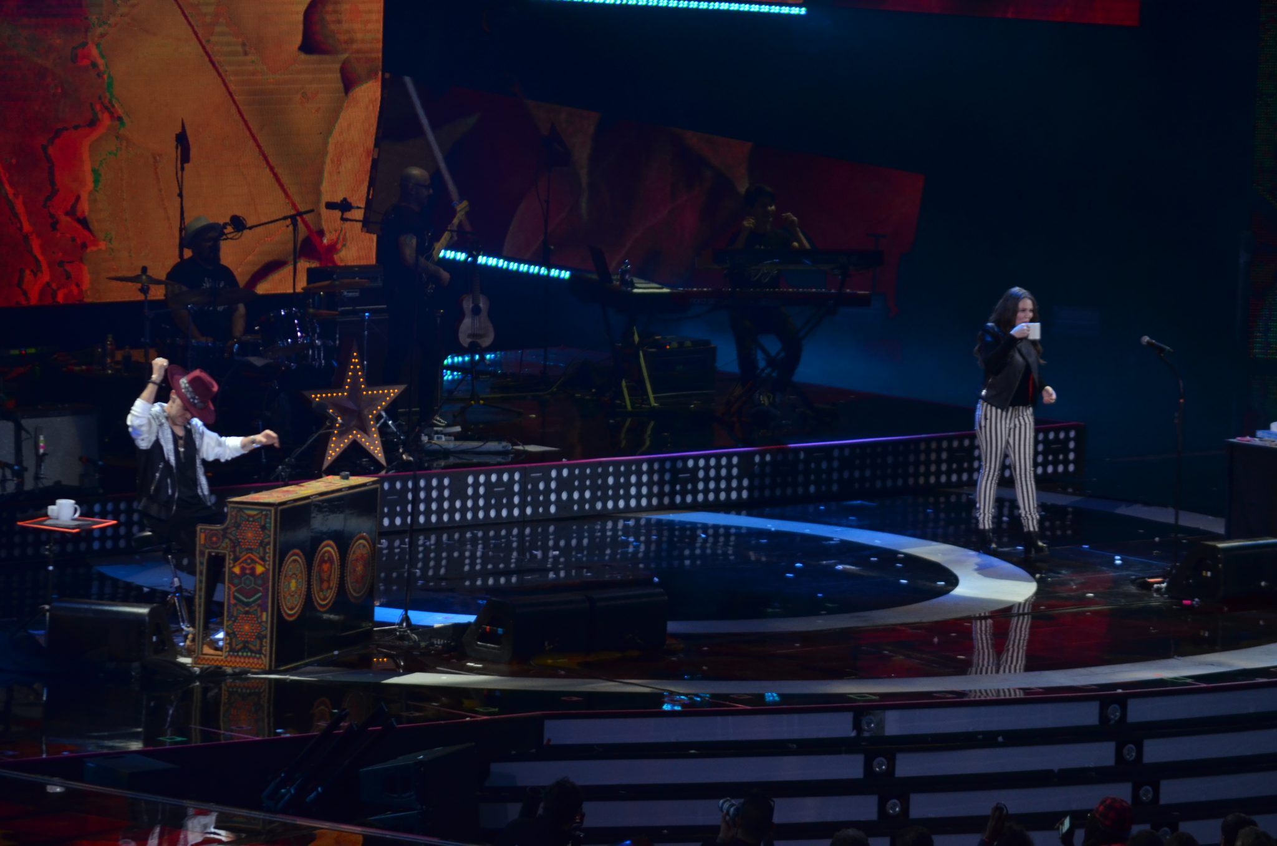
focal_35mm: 248
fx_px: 8760
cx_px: 638
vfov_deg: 5.5
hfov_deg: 8.3
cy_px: 423
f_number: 5.3
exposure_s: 1/125
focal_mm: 165
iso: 800
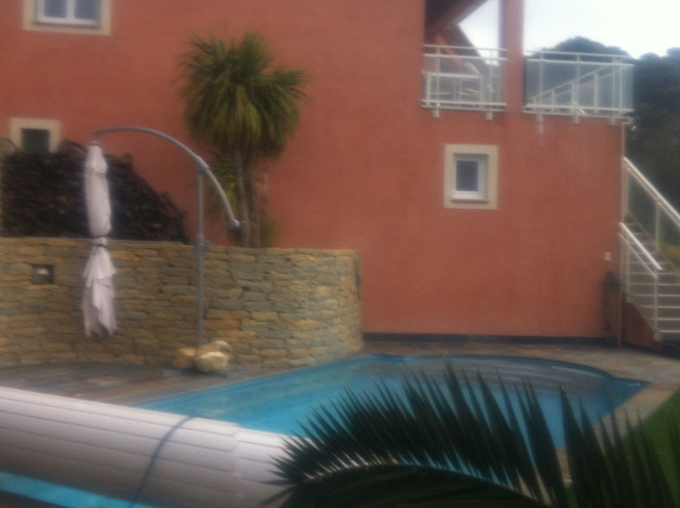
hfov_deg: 40.5
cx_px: 315
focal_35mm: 47
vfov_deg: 30.7
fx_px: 922
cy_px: 205
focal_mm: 3.85
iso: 80
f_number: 2.8
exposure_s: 1/794
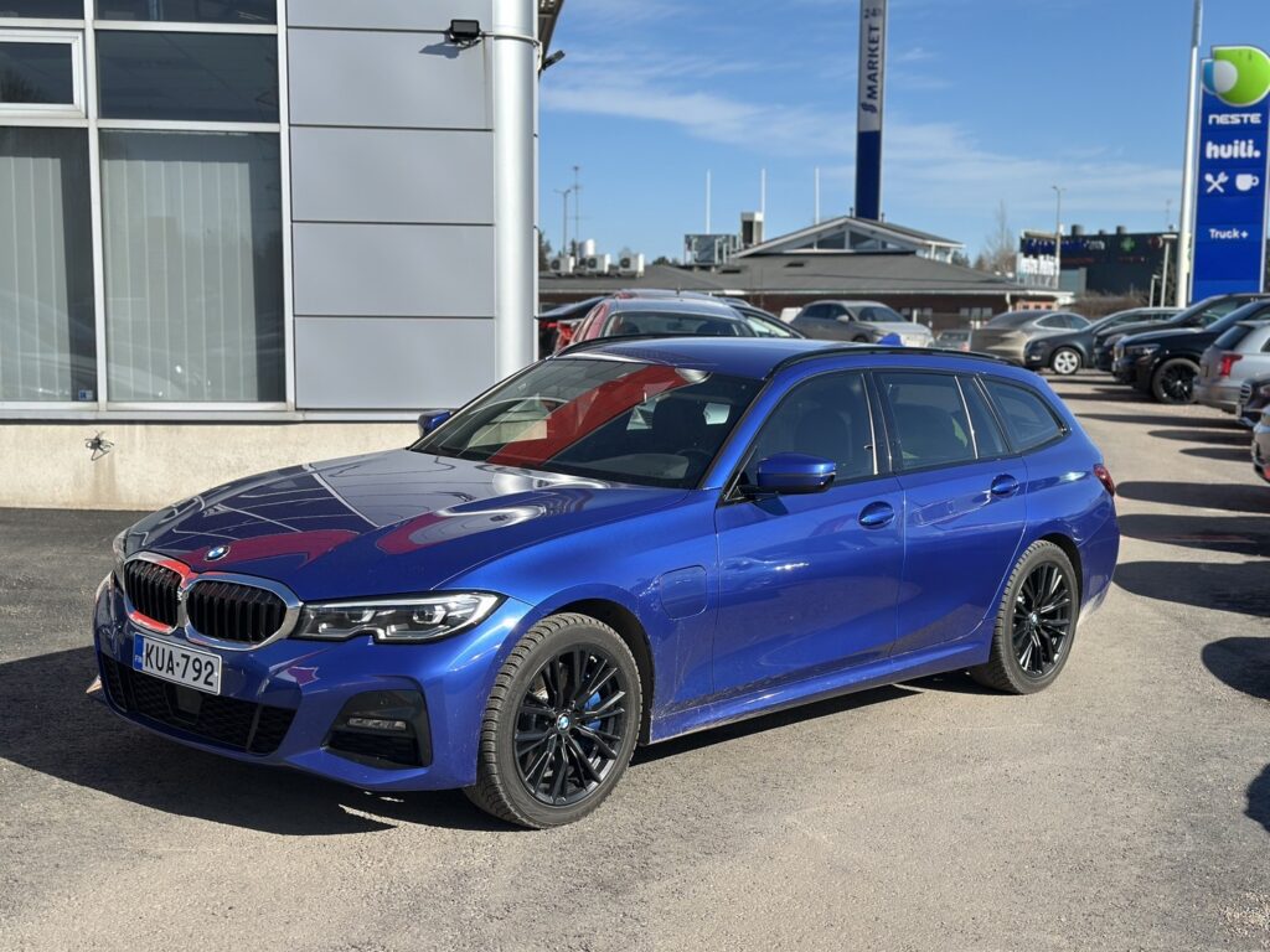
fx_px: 1761
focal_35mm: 48
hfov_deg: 39.7
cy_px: 476
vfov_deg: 30.3
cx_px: 635
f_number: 1.78
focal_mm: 6.86
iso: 100
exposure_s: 1/2732
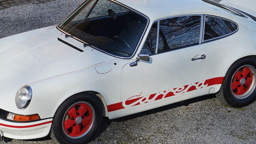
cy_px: 41
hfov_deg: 12.4
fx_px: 1181
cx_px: 124
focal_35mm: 174
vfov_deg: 7.0
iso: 100
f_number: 4
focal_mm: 68
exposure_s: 1/160
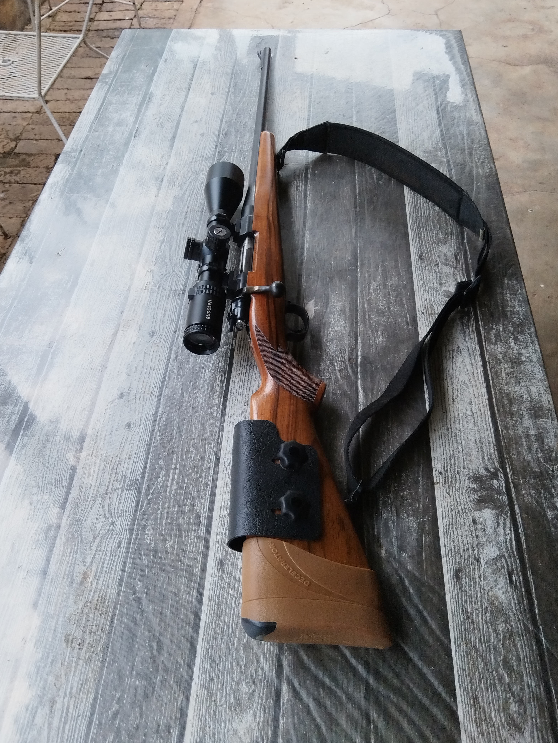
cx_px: 283
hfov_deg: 51.4
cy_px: 365
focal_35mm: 27
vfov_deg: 65.3
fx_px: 580
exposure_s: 1/251
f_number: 1.9
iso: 100
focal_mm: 4.95
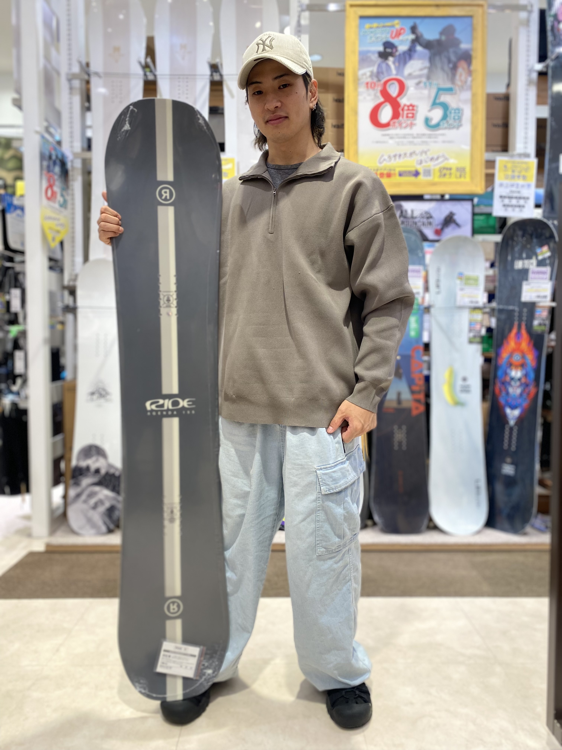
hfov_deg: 53.1
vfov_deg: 67.3
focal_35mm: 26
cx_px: 281
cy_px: 375
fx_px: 563
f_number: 1.8
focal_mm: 4.25
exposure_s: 1/120
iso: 80
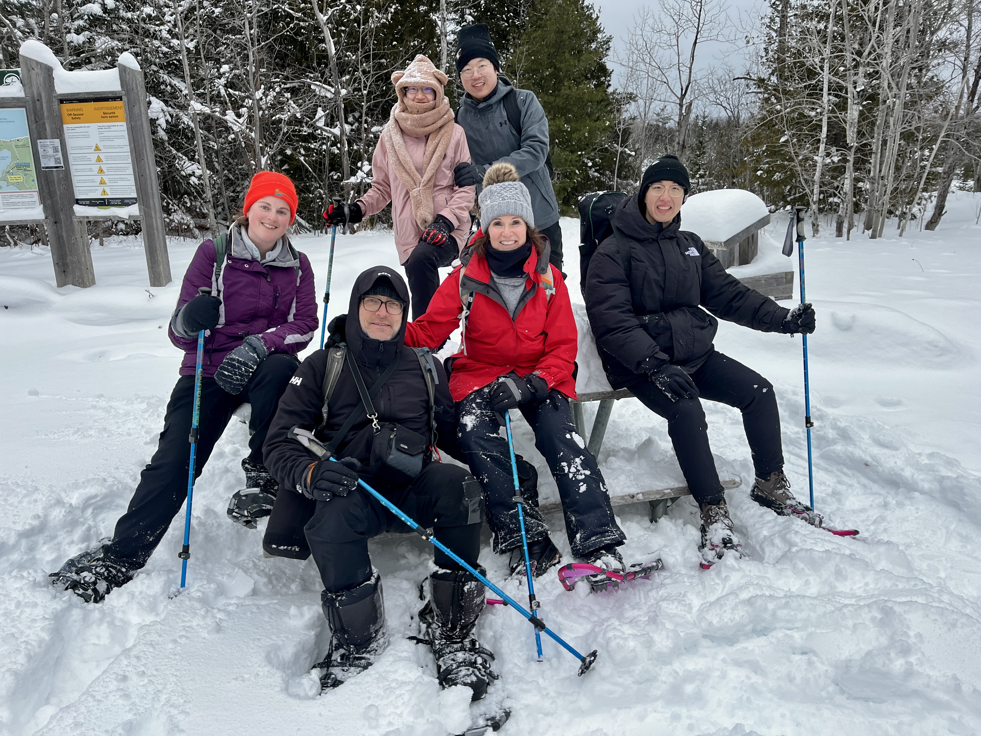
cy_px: 368
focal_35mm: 26
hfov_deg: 67.3
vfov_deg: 53.1
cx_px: 490
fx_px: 737
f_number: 1.6
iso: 50
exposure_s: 1/608
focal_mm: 5.1
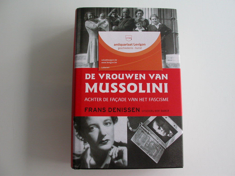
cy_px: 88
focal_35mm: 38
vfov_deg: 37.7
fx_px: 258
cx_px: 118
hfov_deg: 49.0
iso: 100
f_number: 3.7
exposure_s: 1/82.4
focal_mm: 7.85
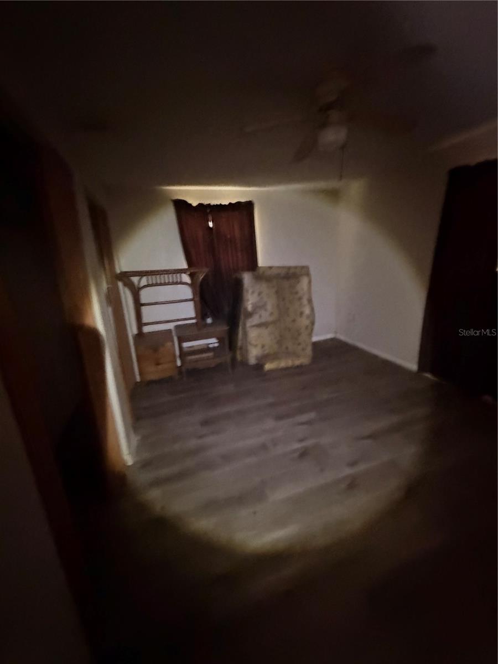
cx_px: 249
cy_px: 332
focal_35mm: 14
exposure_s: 1/23
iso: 3200
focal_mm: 2.22
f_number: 2.2
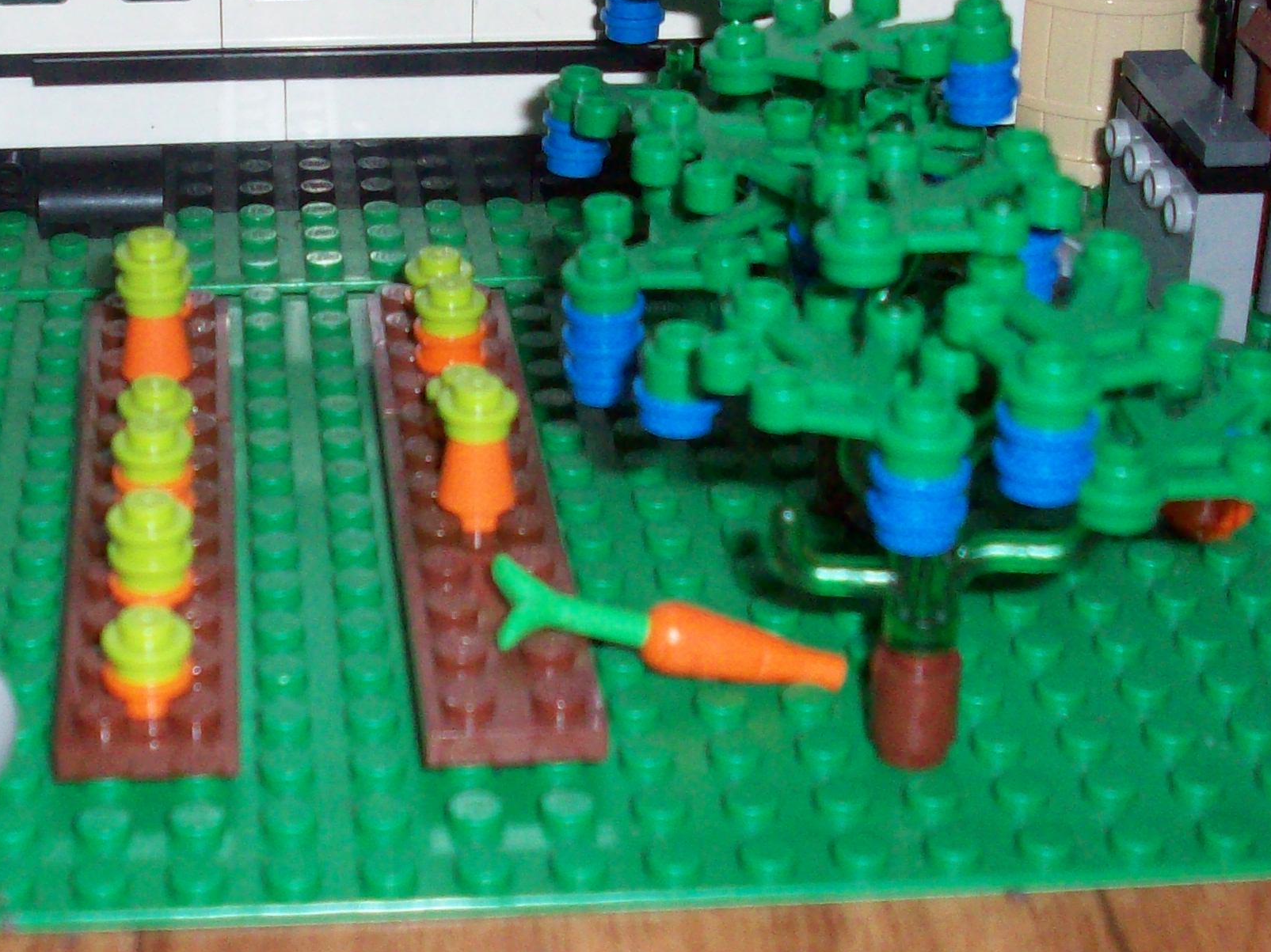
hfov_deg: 25.3
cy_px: 400
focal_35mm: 76
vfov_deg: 19.4
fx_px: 2790
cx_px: 274
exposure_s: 1/45
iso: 160
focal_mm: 6.2
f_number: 2.8
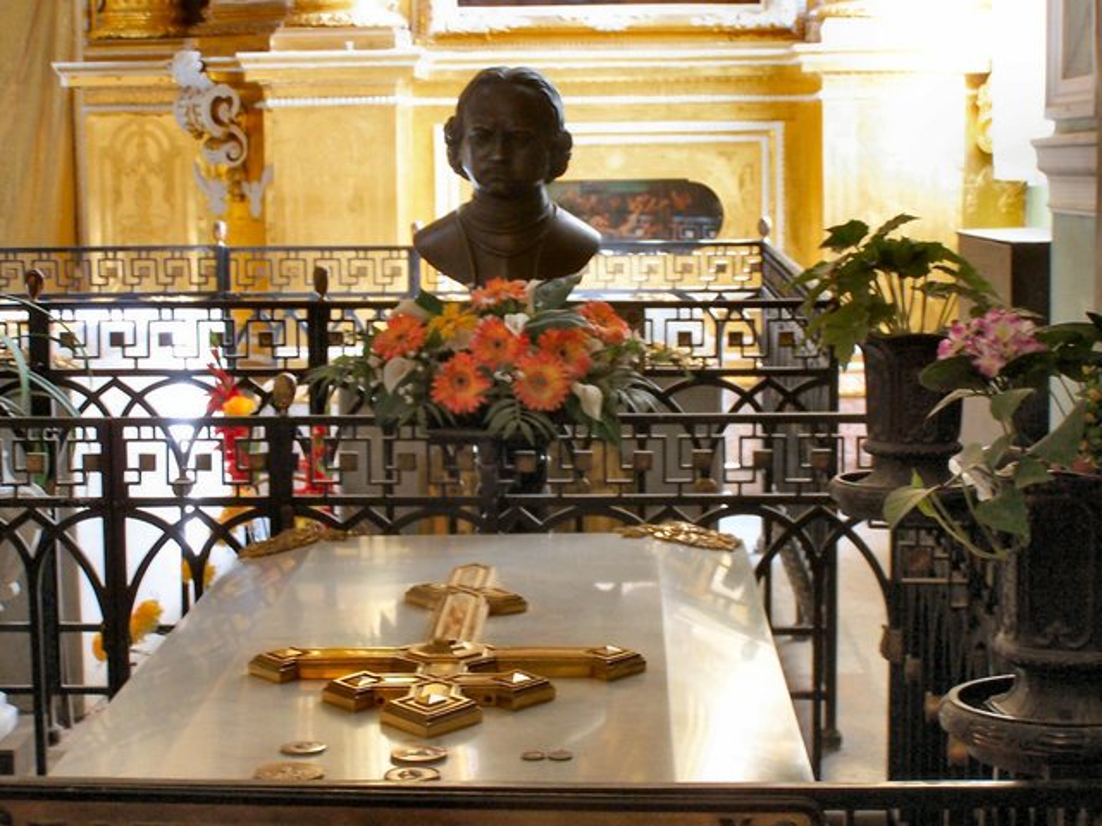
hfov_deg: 26.0
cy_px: 413
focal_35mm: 75
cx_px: 551
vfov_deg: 19.6
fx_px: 2388
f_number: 3.2
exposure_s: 1/10
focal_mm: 12.4
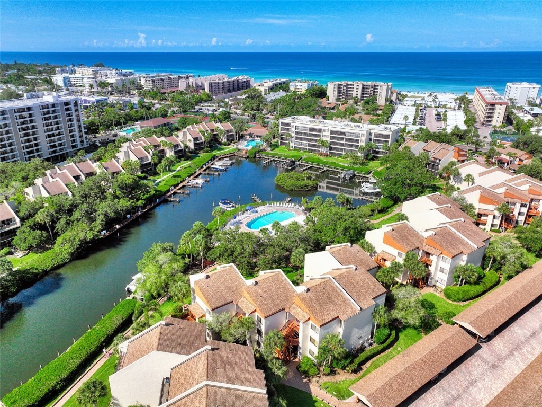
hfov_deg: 71.6
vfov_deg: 56.8
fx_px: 376
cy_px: 204
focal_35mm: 24
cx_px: 271
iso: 100
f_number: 3.5
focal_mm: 12.3
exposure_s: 1/8000
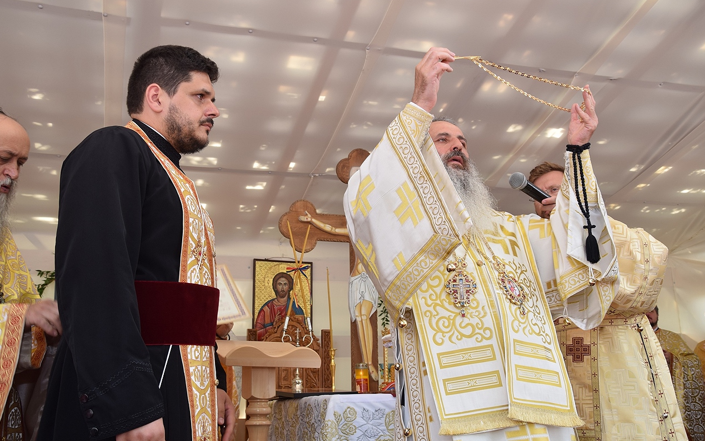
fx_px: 711
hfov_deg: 52.8
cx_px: 351
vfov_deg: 34.4
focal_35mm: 37
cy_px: 234
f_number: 7.1
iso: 100
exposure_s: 1/40
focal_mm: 24
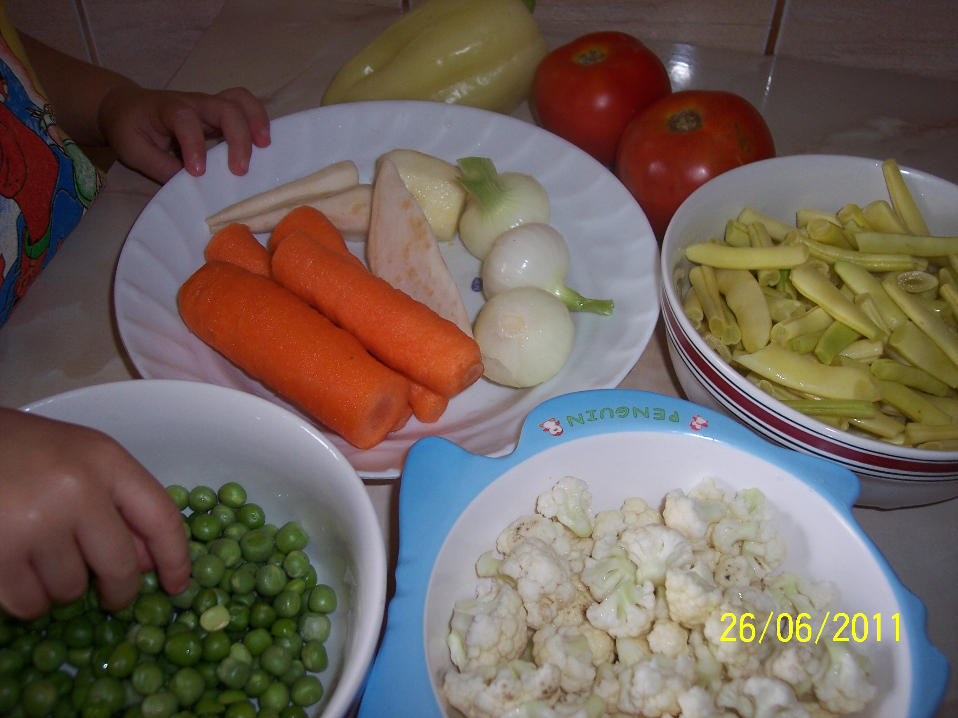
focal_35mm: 39
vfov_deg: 36.8
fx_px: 1079
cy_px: 359
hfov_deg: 47.9
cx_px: 479
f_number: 2.8
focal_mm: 8
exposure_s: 1/60
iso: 100
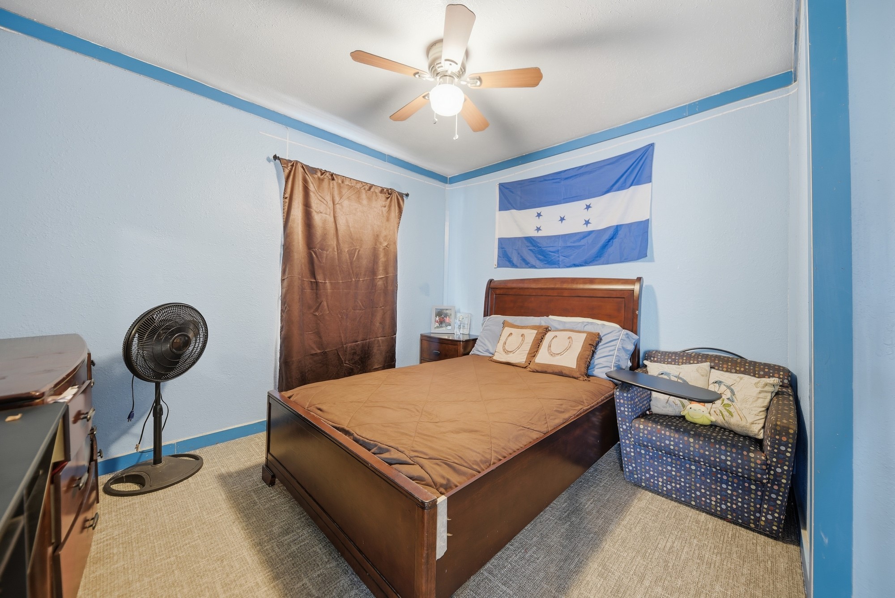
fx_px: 298
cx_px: 448
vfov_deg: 90.1
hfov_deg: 112.6
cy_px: 299
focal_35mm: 12
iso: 160
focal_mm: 12
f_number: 4
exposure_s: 1/25
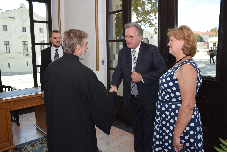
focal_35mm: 32
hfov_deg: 59.5
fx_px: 199
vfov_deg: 41.7
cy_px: 76
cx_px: 114
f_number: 4
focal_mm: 21
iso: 800
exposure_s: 1/60
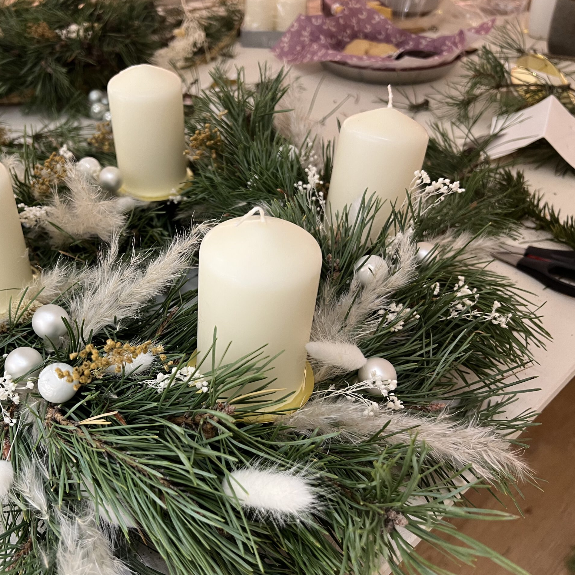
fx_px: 583
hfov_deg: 51.8
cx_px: 202
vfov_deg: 52.5
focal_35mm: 31
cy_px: 287
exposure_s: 1/50
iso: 160
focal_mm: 5.7
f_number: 1.5
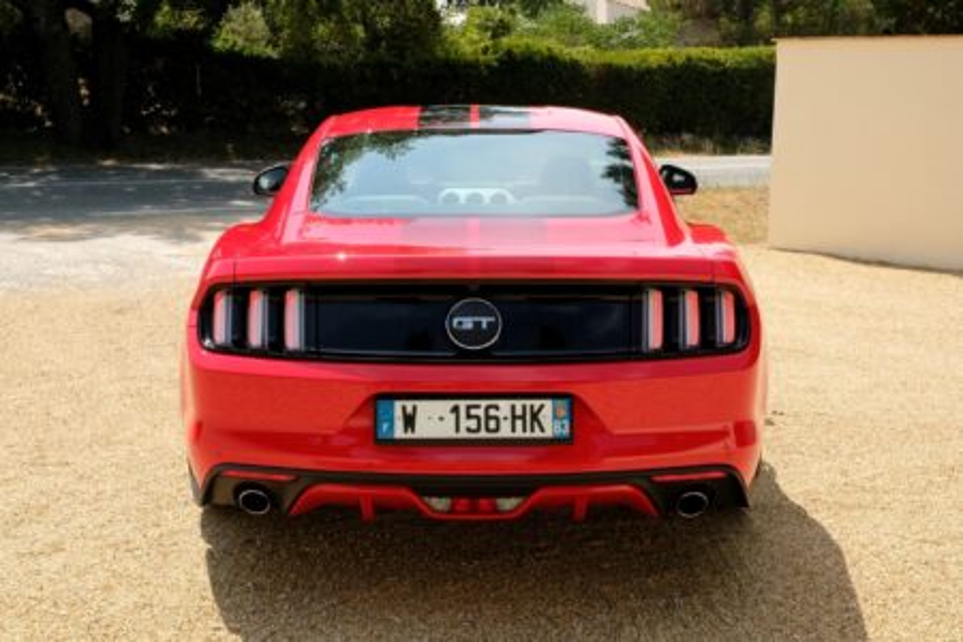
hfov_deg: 46.4
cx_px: 482
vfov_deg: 31.9
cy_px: 321
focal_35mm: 42
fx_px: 1123
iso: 400
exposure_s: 1/160
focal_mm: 28.3
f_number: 14
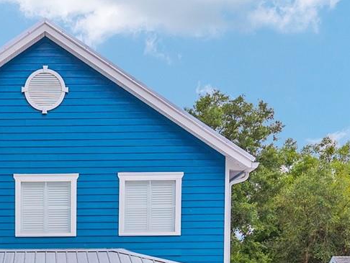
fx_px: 799
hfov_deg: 24.0
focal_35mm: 79
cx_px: 32
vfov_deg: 17.5
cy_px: 339
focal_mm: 8.67
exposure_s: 1/4000
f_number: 1.8
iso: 370
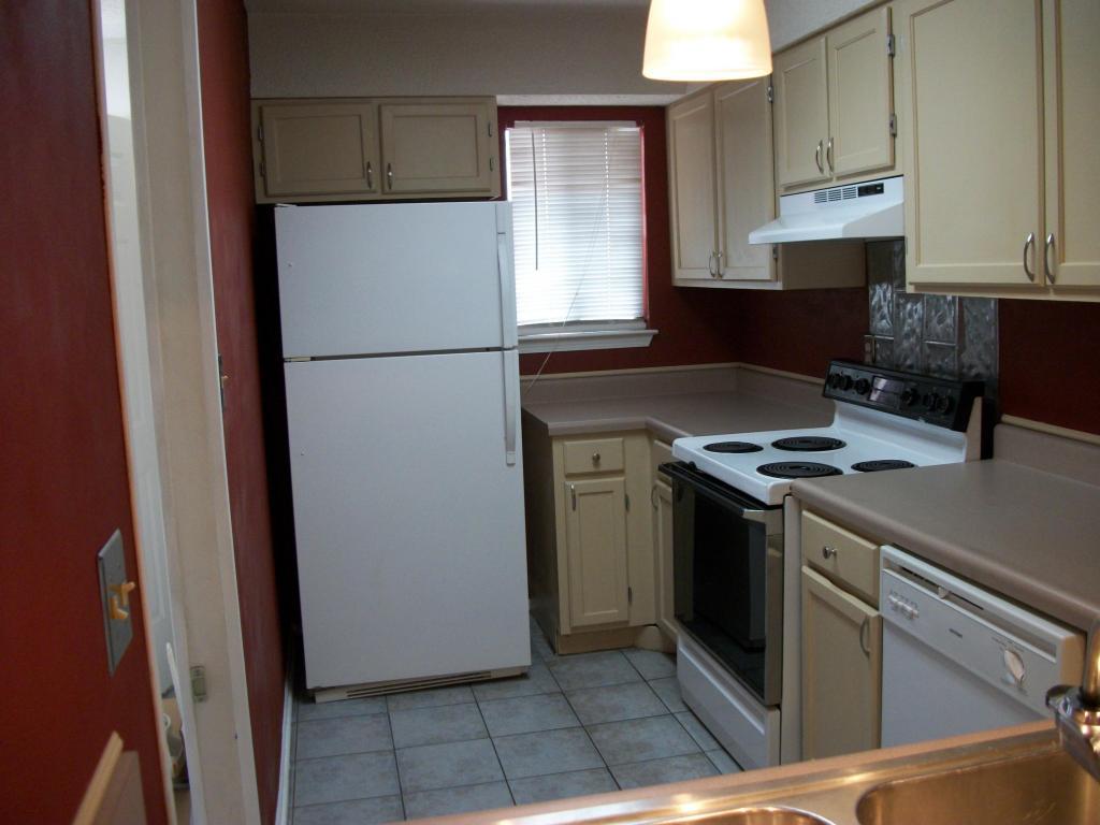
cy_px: 412
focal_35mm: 32
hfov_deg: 56.8
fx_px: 1017
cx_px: 550
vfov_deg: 44.2
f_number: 2.9
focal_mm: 5.7
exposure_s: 1/60
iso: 160
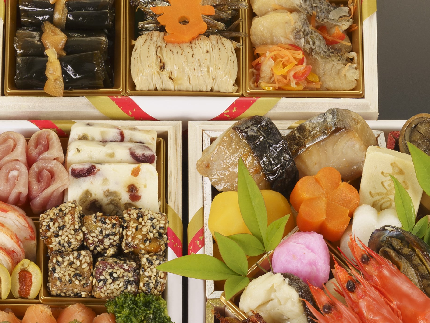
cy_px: 146
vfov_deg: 5.3
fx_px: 3503
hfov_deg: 7.0
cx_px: 185
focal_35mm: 282
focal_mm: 90
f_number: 14
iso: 100
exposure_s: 1/60
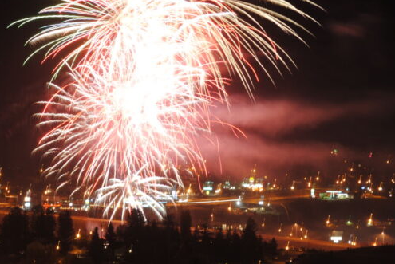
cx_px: 61
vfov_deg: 4.9
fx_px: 3064
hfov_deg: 7.4
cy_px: 130
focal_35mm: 279
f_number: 7.1
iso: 100
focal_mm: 90
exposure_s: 6
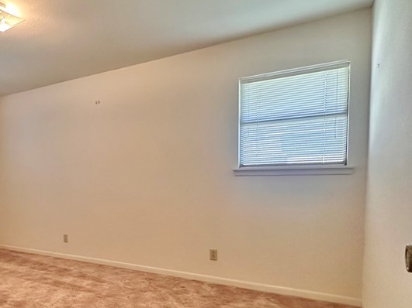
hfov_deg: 62.2
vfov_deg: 50.5
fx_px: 321
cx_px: 112
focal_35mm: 27
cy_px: 203
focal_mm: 2.22
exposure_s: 1/60
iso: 400
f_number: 2.2
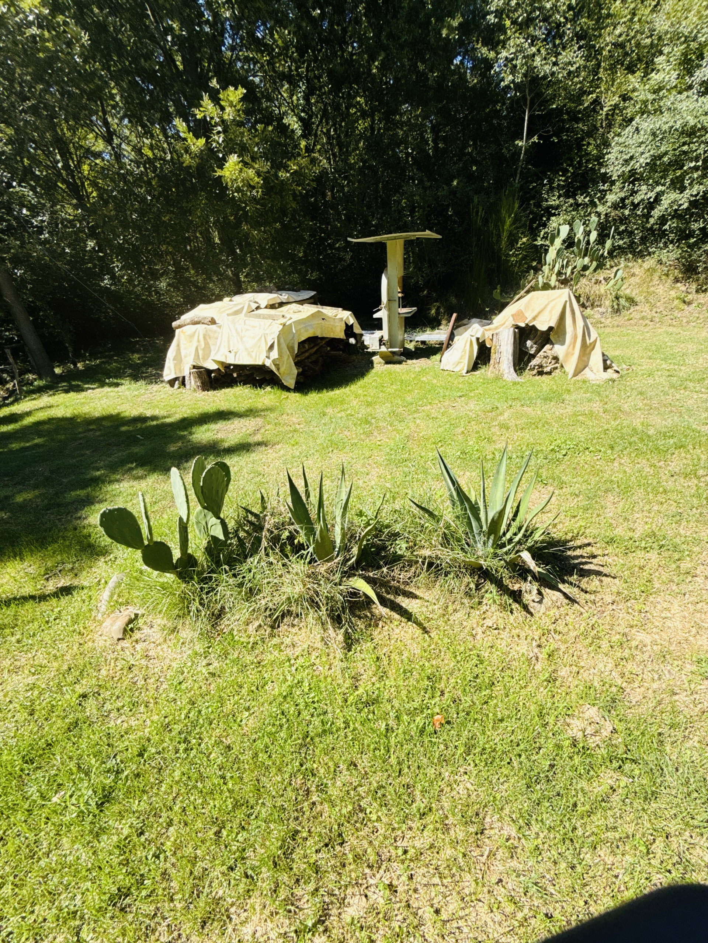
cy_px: 472
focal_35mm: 14
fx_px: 382
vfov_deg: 102.1
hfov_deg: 85.7
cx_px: 354
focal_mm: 2.22
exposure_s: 1/1145
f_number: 2.2
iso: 50
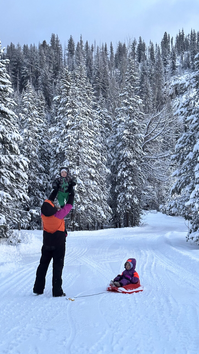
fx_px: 497
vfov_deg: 39.2
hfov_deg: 22.6
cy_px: 178
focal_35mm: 53
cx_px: 84
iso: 500
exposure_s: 1/40
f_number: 1.78
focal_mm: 6.86
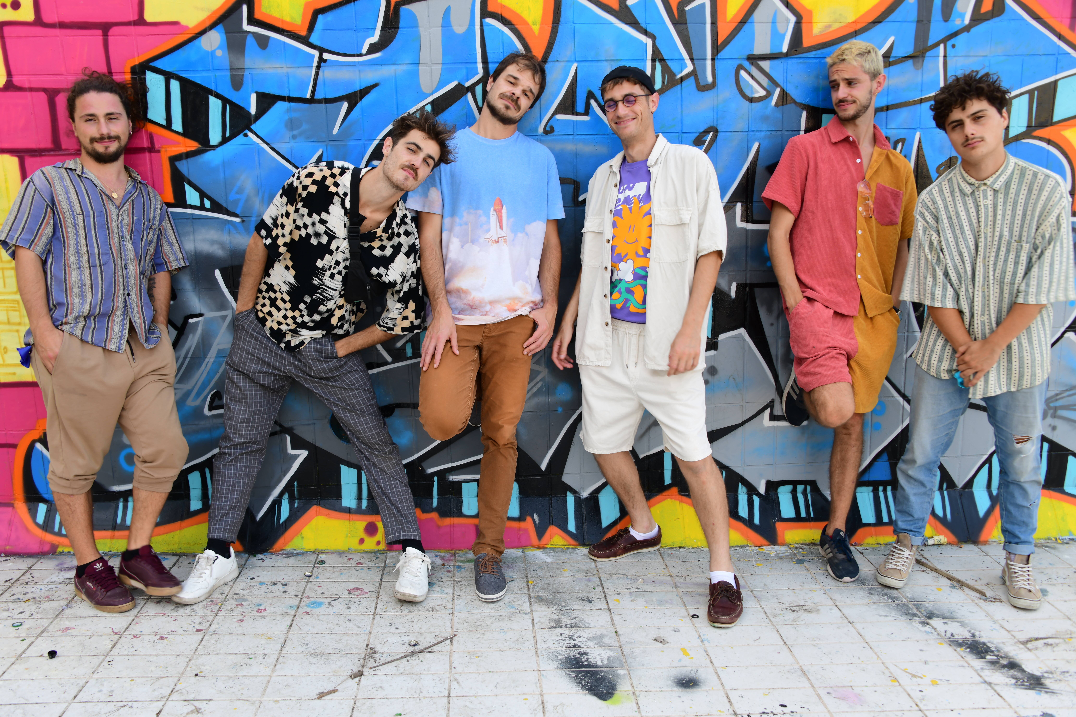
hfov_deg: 58.7
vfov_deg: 41.1
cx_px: 538
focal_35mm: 32
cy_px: 358
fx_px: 956
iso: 100
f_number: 7.1
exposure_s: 1/40
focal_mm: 32
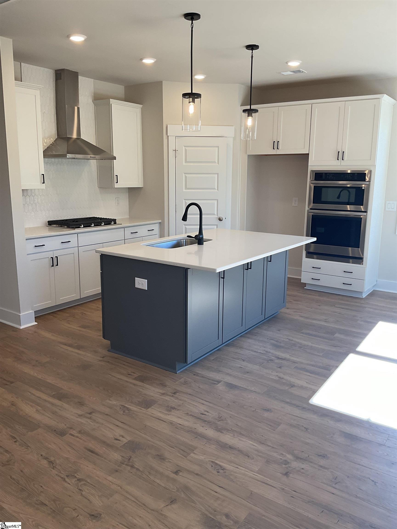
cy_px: 264
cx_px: 198
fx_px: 443
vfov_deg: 61.7
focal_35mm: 29
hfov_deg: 48.2
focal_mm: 3
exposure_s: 1/120
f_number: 1.8
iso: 32
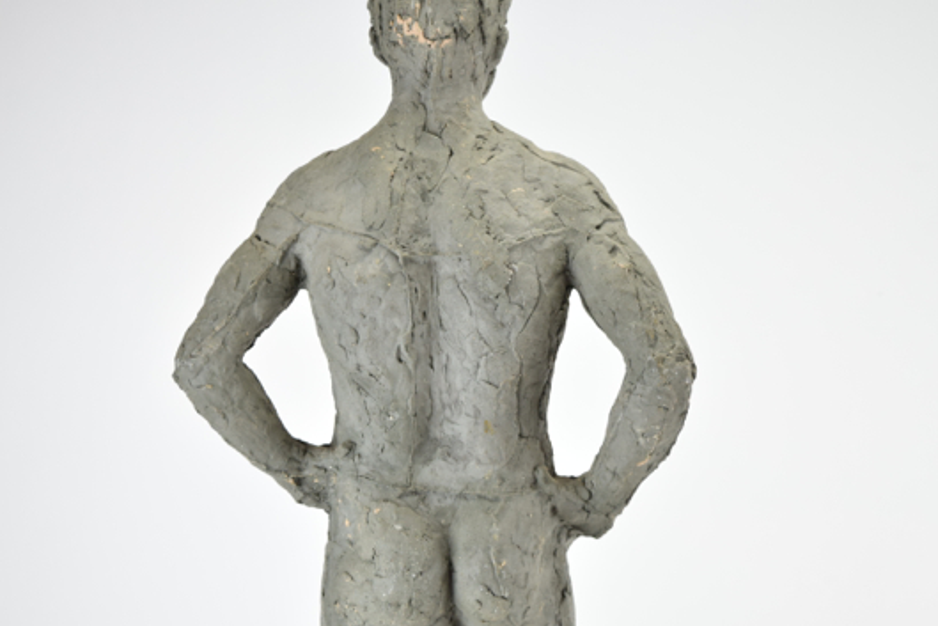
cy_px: 265
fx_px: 1798
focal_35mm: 69
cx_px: 447
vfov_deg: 19.7
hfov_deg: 29.2
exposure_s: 1/125
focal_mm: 38
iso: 800
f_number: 5.6
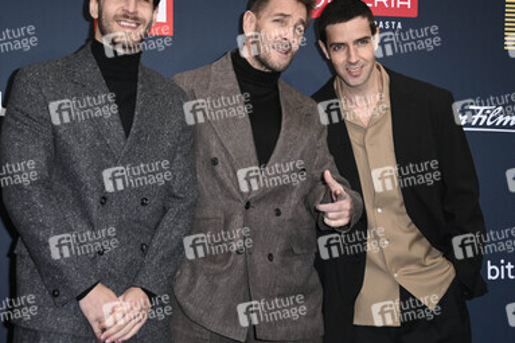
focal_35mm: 80
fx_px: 1144
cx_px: 236
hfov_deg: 25.4
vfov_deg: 17.0
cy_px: 143
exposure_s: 1/250
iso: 320
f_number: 5.6
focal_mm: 68
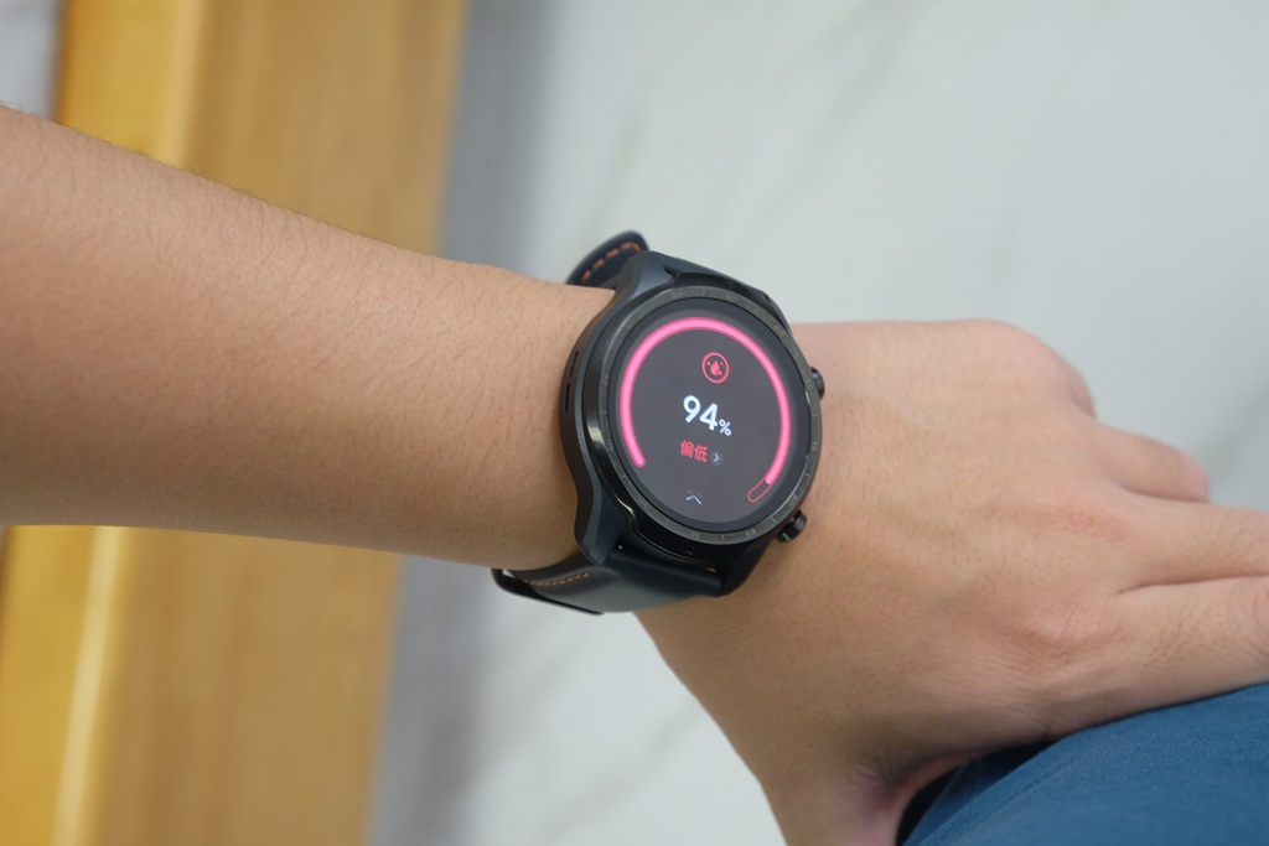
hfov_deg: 43.6
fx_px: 1586
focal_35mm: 45
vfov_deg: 29.9
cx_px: 634
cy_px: 423
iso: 800
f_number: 5.6
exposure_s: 1/40
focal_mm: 30.2
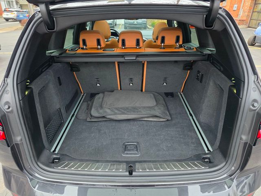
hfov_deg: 73.9
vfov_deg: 58.9
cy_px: 98
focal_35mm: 23
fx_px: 173
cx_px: 130
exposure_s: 1/120
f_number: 1.7
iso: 250
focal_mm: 6.3
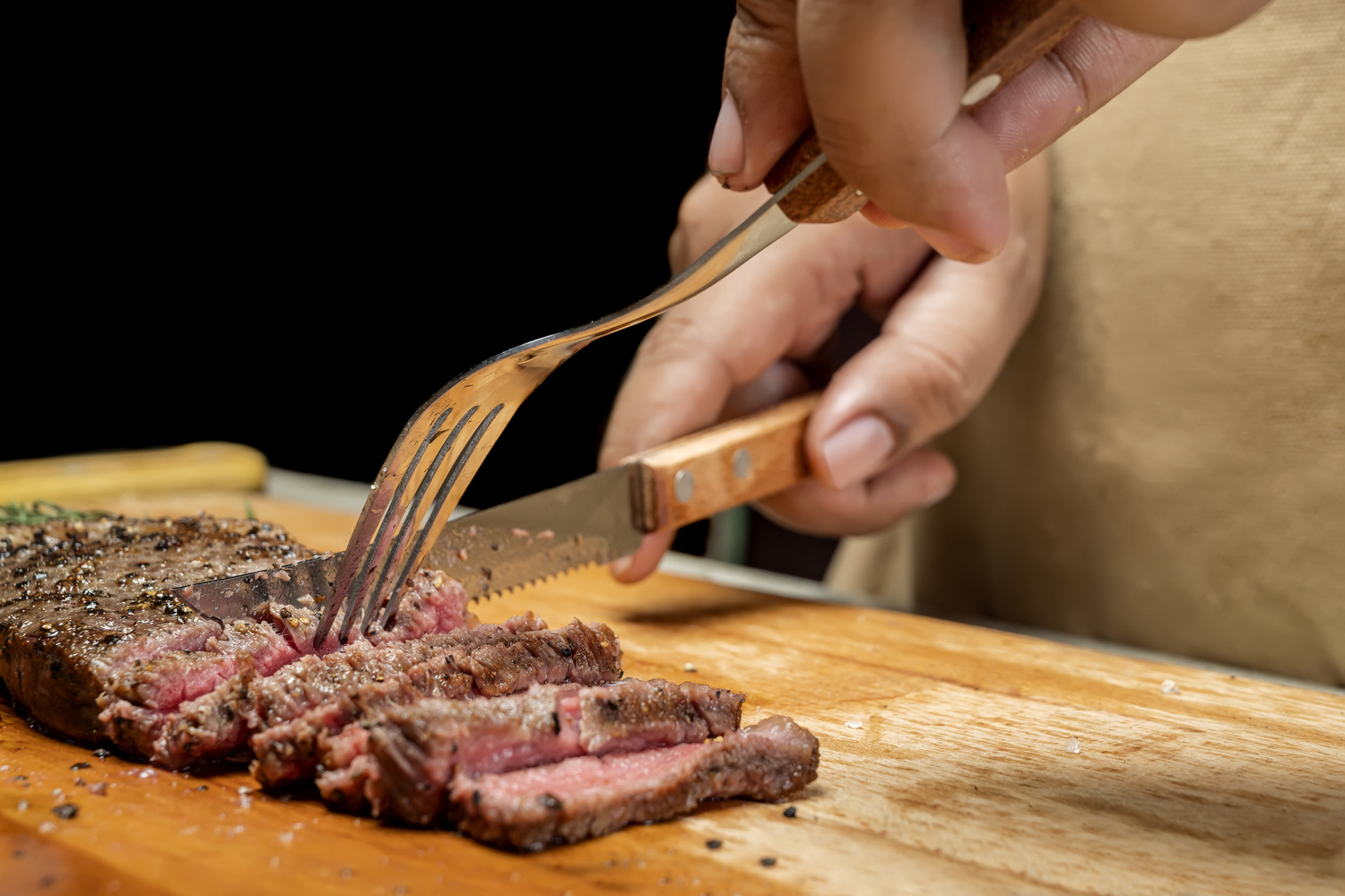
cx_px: 672
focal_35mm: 49
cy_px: 448
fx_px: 1831
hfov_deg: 40.3
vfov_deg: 27.5
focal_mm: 49
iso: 200
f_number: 9
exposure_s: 1/160
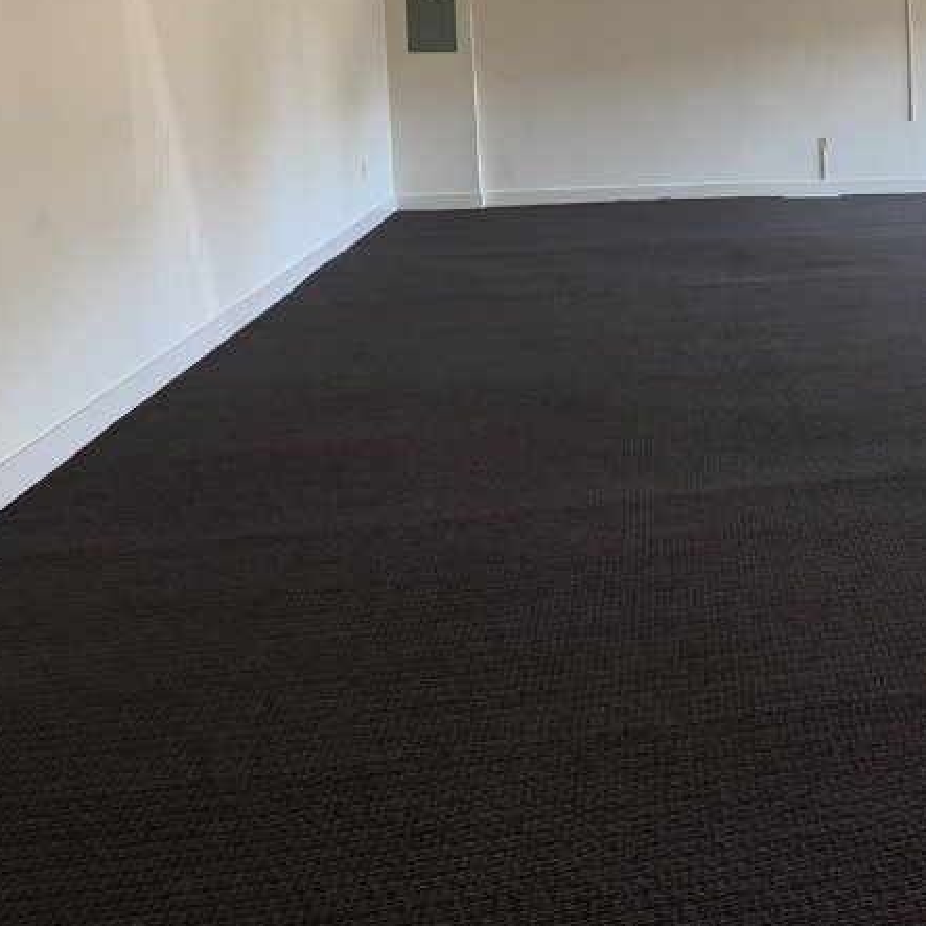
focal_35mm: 49
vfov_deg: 33.7
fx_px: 1483
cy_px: 188
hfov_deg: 31.3
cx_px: 989
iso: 200
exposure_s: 1/228
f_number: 1.78
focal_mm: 6.76
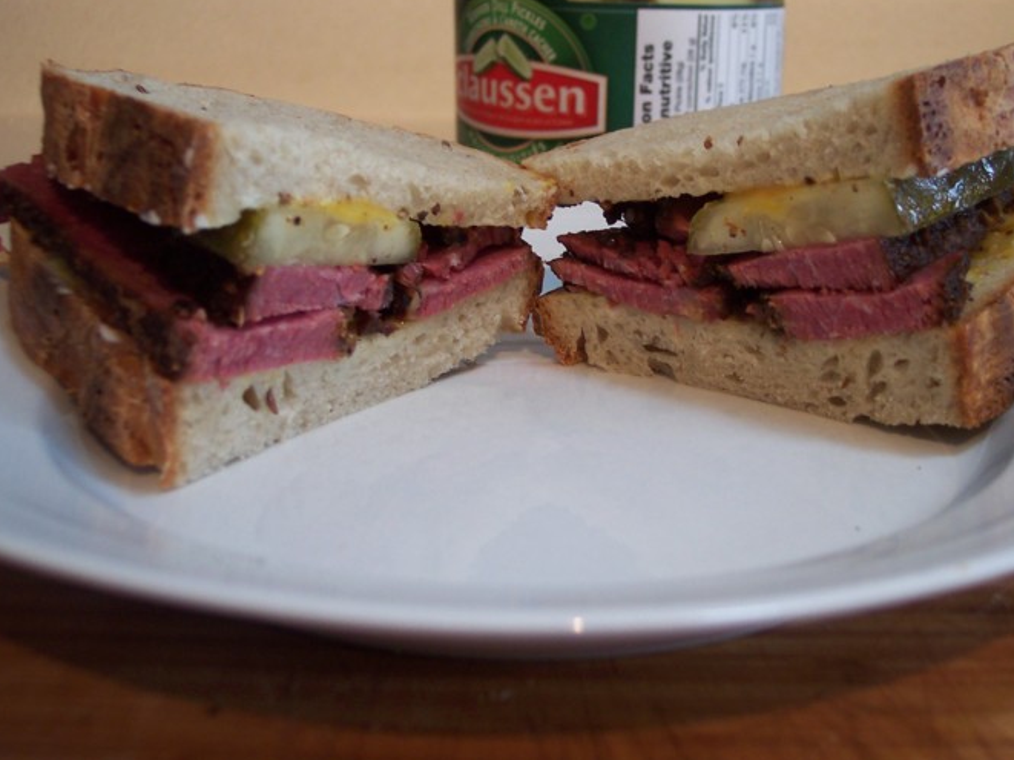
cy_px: 308
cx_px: 600
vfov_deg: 31.4
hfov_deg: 41.1
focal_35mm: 46
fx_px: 1347
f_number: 2.8
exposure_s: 1/30
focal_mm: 8
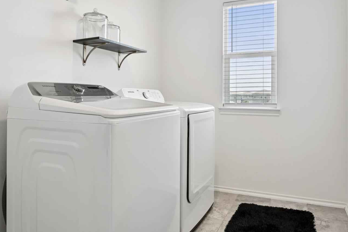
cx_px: 197
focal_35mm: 25
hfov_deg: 70.9
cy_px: 105
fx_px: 243
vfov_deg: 51.0
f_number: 8
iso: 320
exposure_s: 1/25
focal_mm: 15.7
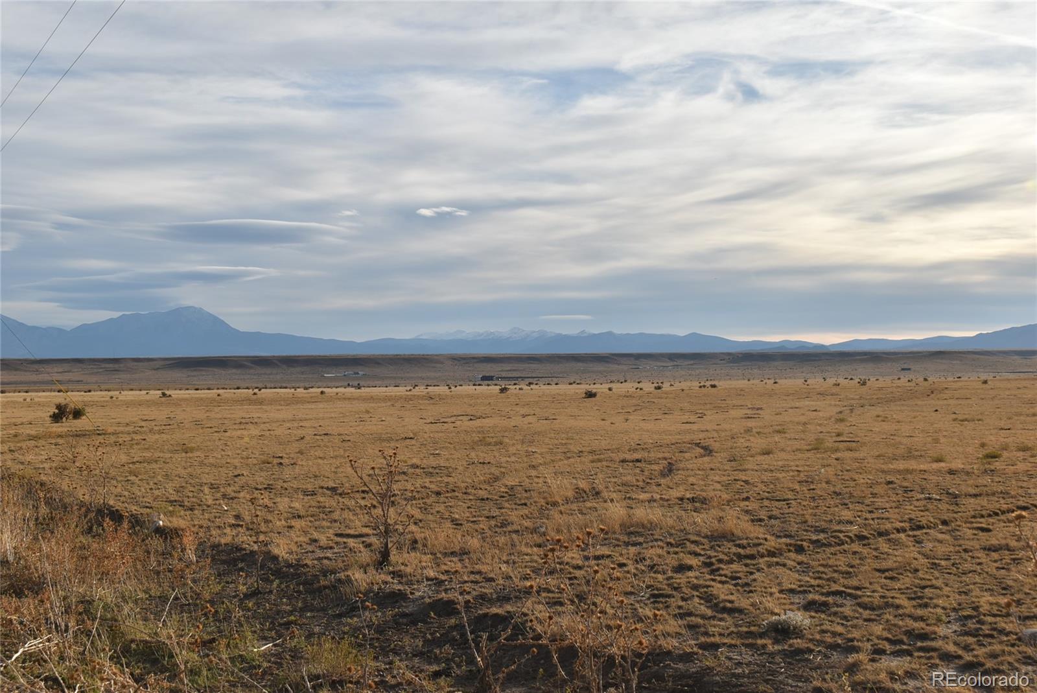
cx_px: 518
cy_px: 346
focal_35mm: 54
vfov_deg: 25.1
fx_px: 1556
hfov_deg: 36.8
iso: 100
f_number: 9
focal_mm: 36
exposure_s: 1/320
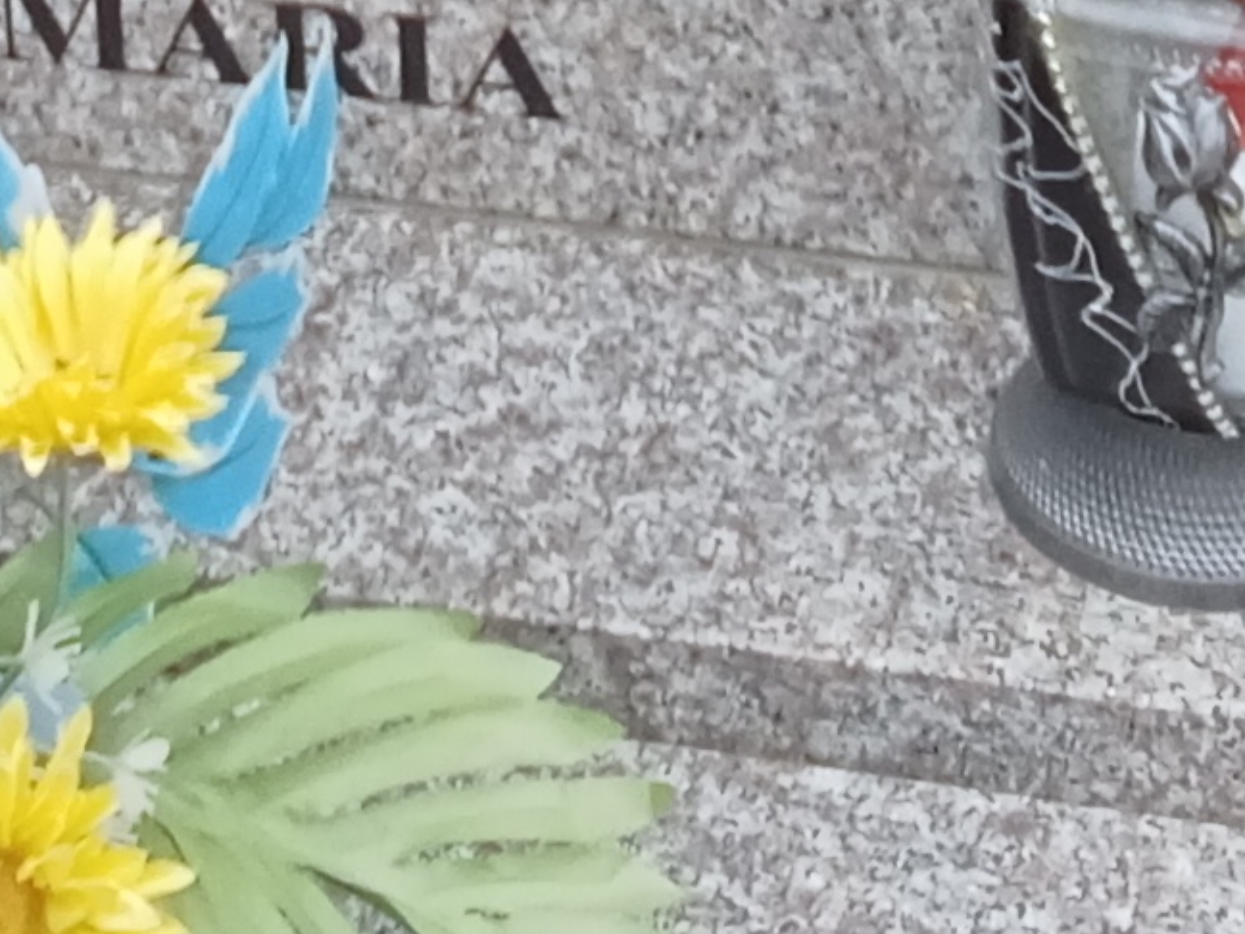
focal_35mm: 136
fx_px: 4891
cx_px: 27
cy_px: -1238
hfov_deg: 14.3
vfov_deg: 9.7
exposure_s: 1/268
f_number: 2
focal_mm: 2.79
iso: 200
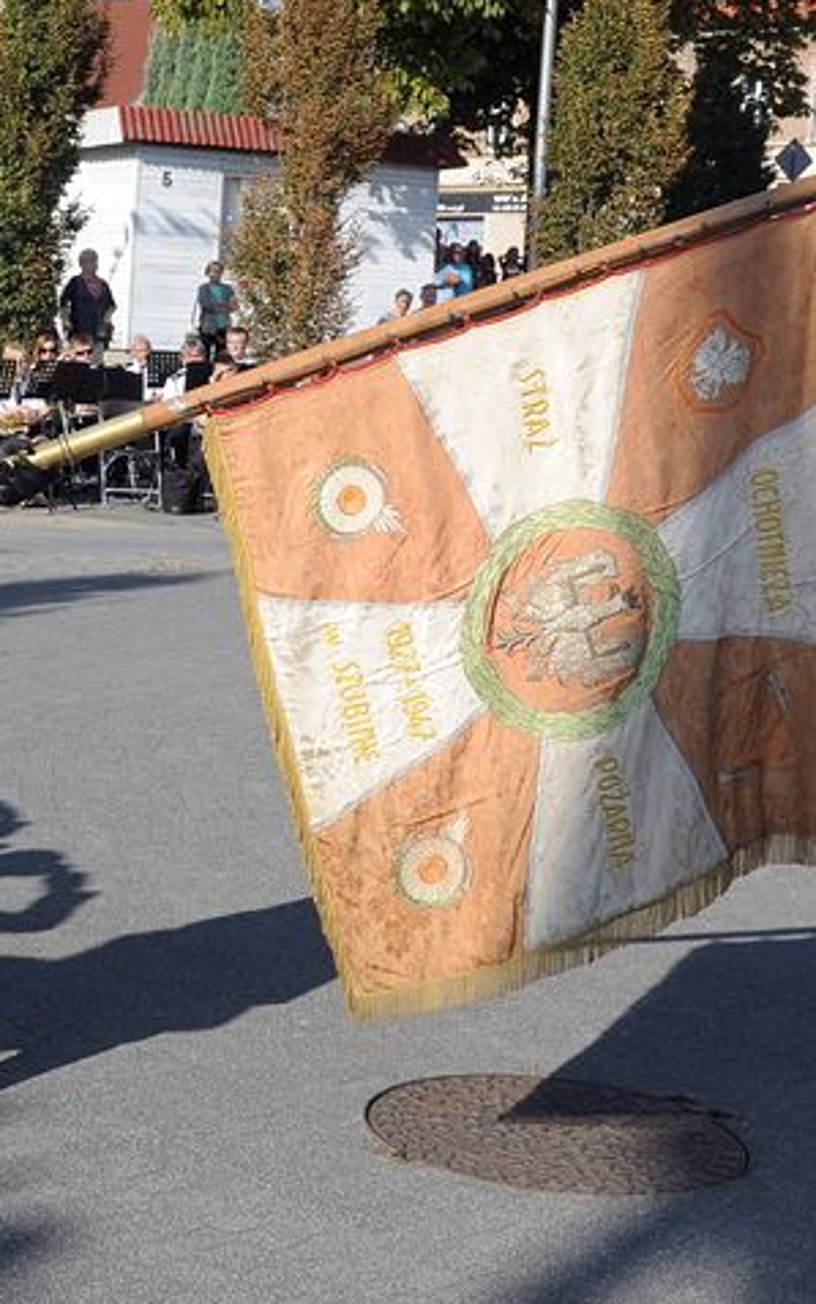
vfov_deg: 30.2
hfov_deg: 18.7
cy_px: 563
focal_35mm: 68
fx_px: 2415
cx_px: 19
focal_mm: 25
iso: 400
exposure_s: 1/500
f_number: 11
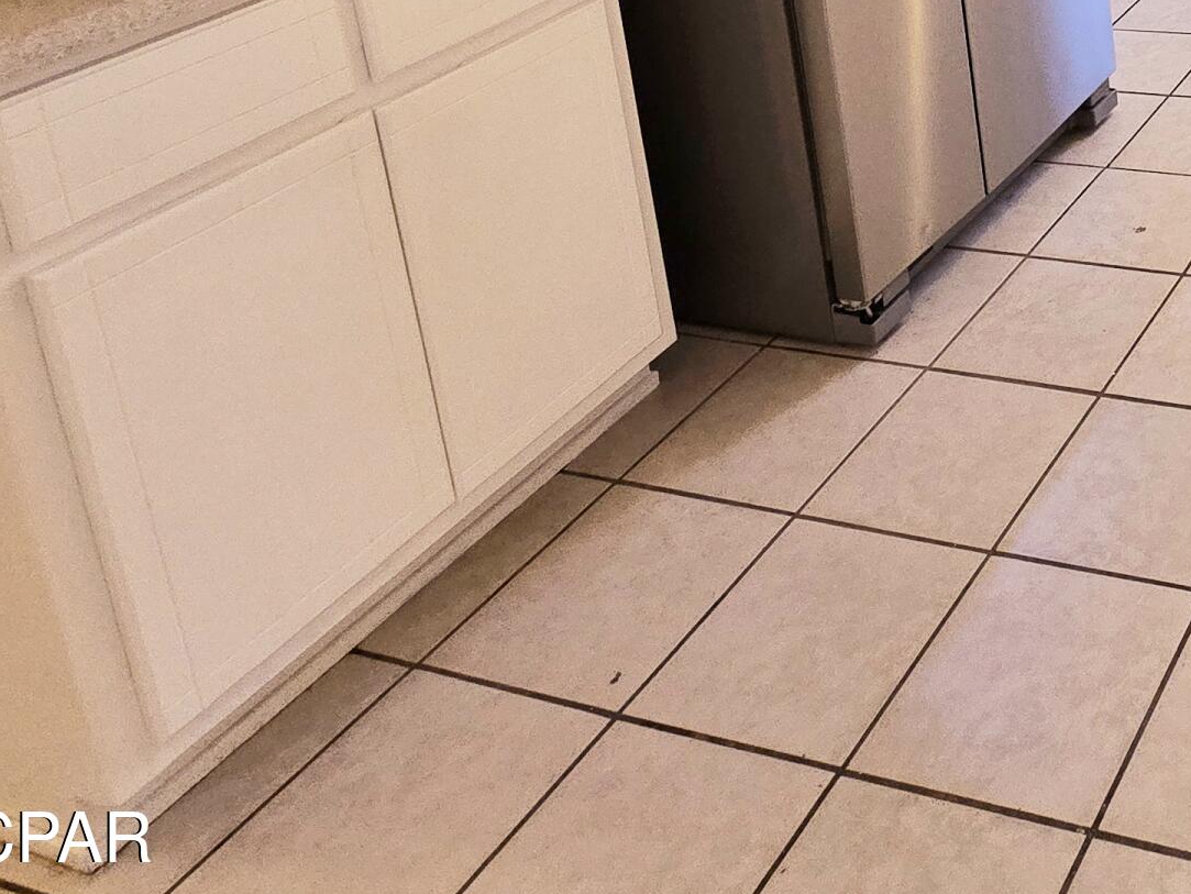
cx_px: 1385
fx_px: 1239
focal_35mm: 36
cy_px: -286
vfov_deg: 30.6
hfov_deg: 39.3
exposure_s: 1/60.2
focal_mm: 2.2
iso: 250
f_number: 2.2
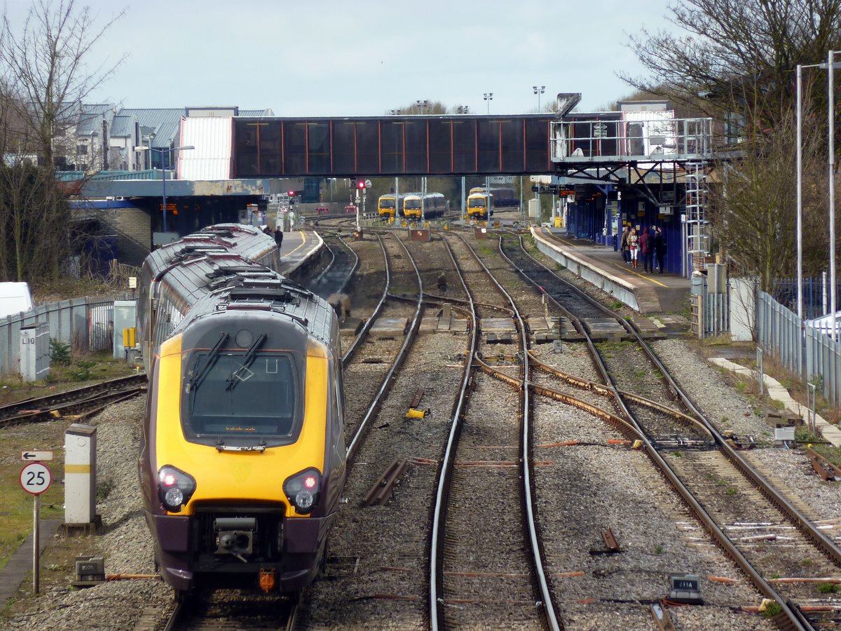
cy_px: 316
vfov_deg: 5.0
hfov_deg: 6.6
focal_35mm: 300
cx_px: 420
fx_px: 7289
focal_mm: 49.2
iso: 80
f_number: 4.9
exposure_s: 1/160
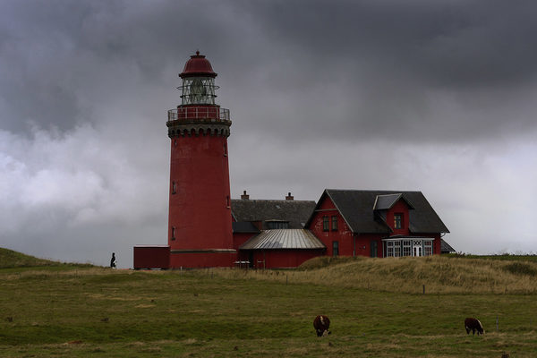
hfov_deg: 19.5
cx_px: 268
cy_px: 179
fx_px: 1566
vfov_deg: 13.0
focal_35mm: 105
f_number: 6.3
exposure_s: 1/160
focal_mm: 70
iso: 200
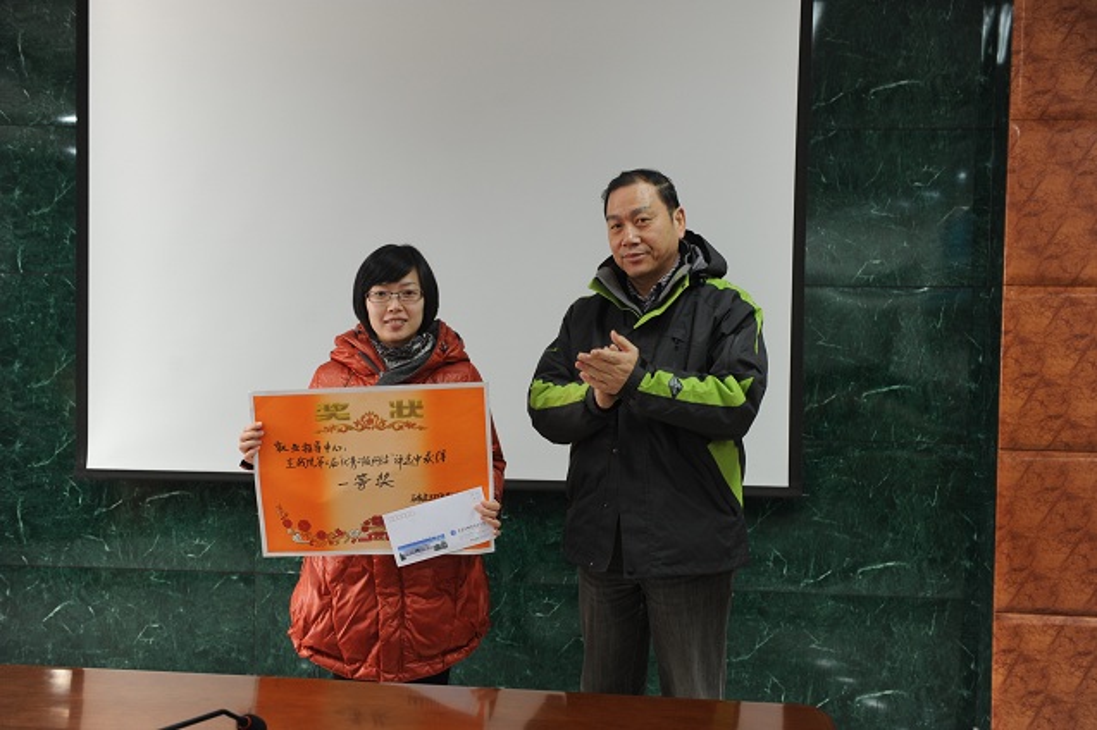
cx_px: 548
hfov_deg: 50.7
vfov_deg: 35.0
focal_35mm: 38
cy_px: 365
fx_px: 1157
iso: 640
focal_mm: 38
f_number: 4.5
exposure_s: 1/20
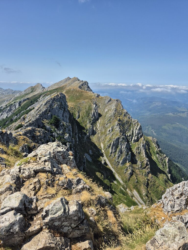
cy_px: 125
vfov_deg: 73.9
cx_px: 94
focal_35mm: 23
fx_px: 167
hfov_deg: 58.9
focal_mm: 5.4
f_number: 1.8
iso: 25
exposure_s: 1/2160
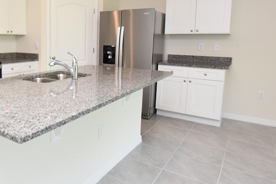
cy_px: 65
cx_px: 49
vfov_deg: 44.5
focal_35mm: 29
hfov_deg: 58.0
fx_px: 222
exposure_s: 1/60
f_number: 4
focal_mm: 10
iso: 200
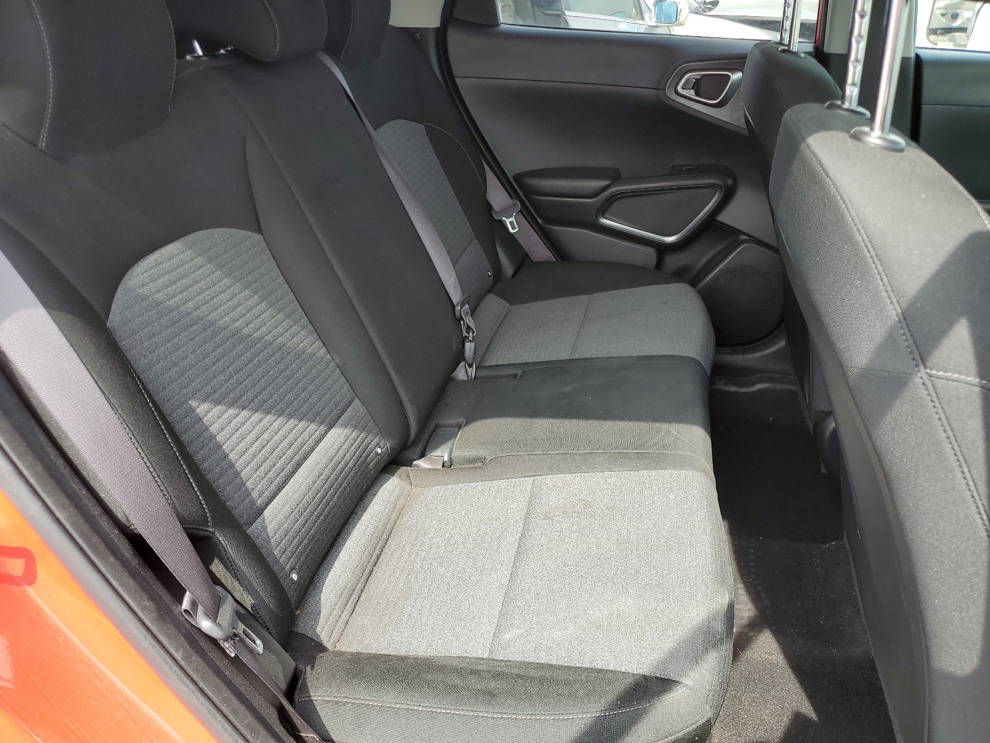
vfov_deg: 53.1
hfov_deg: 67.3
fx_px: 744
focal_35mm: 26
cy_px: 372
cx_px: 495
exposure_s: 1/333
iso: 50
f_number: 1.5
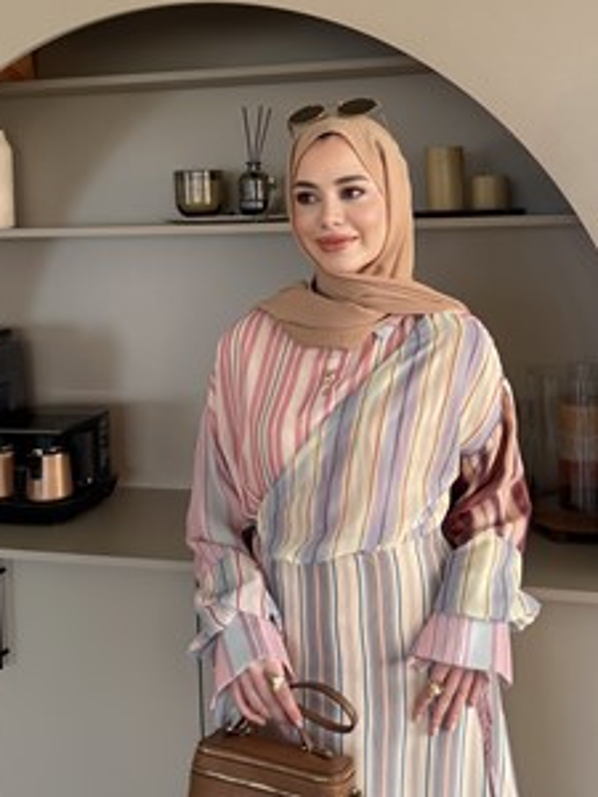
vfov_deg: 55.3
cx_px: 372
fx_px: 760
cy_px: 434
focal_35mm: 33
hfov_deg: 42.6
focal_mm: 6.76
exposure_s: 1/121
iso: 80
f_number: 1.78
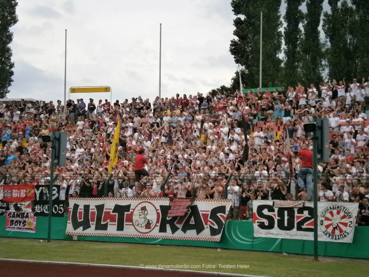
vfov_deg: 24.4
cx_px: 184
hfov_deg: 32.2
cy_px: 138
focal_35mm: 60
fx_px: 640
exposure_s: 1/400
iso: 80
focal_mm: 10.7
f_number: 3.9
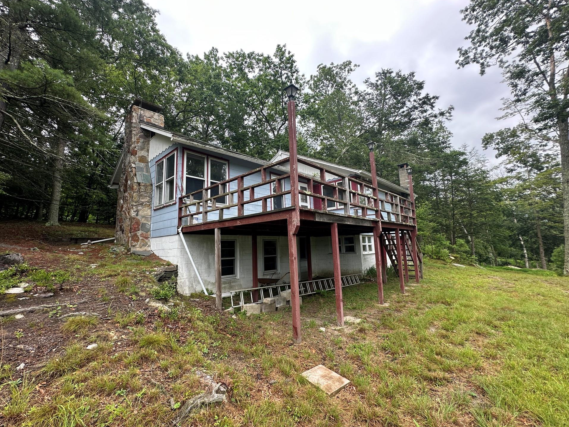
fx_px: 247
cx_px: 266
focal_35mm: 15
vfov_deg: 81.8
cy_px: 211
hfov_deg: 98.0
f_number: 2.2
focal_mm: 2.22
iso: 40
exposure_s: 1/123
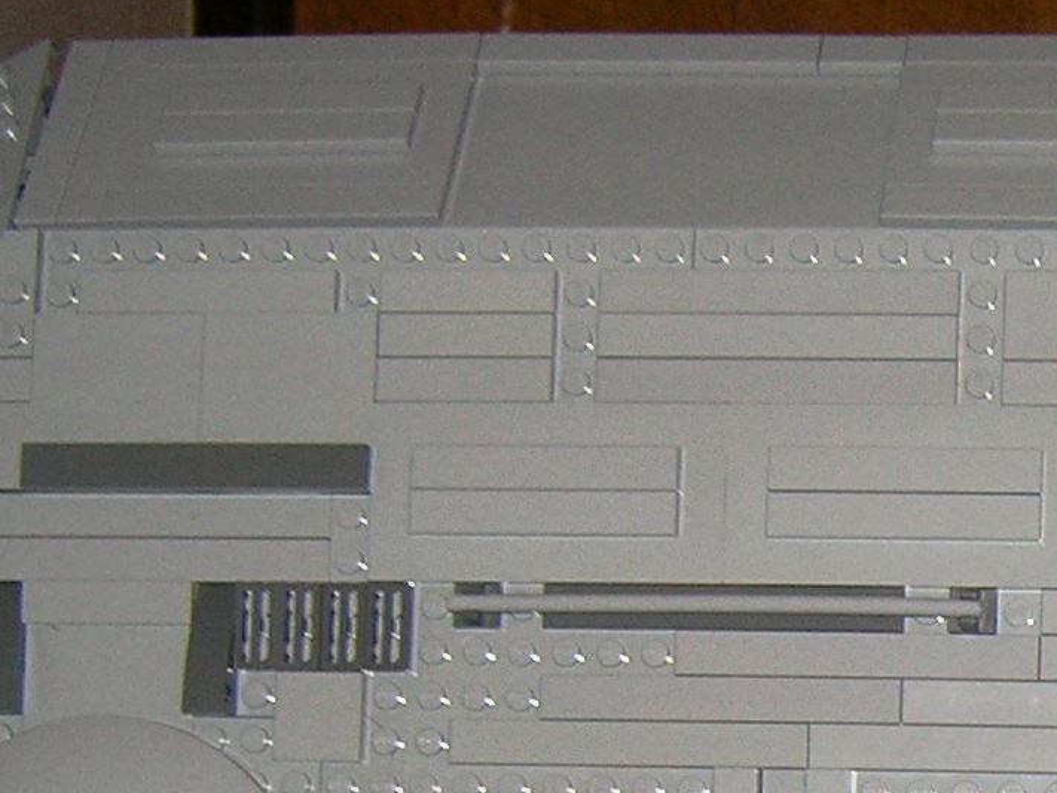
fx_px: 3786
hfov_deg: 15.2
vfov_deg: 11.7
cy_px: 955
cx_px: 1356
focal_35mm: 124
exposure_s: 1/60.1
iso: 50
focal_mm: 5.7
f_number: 2.9
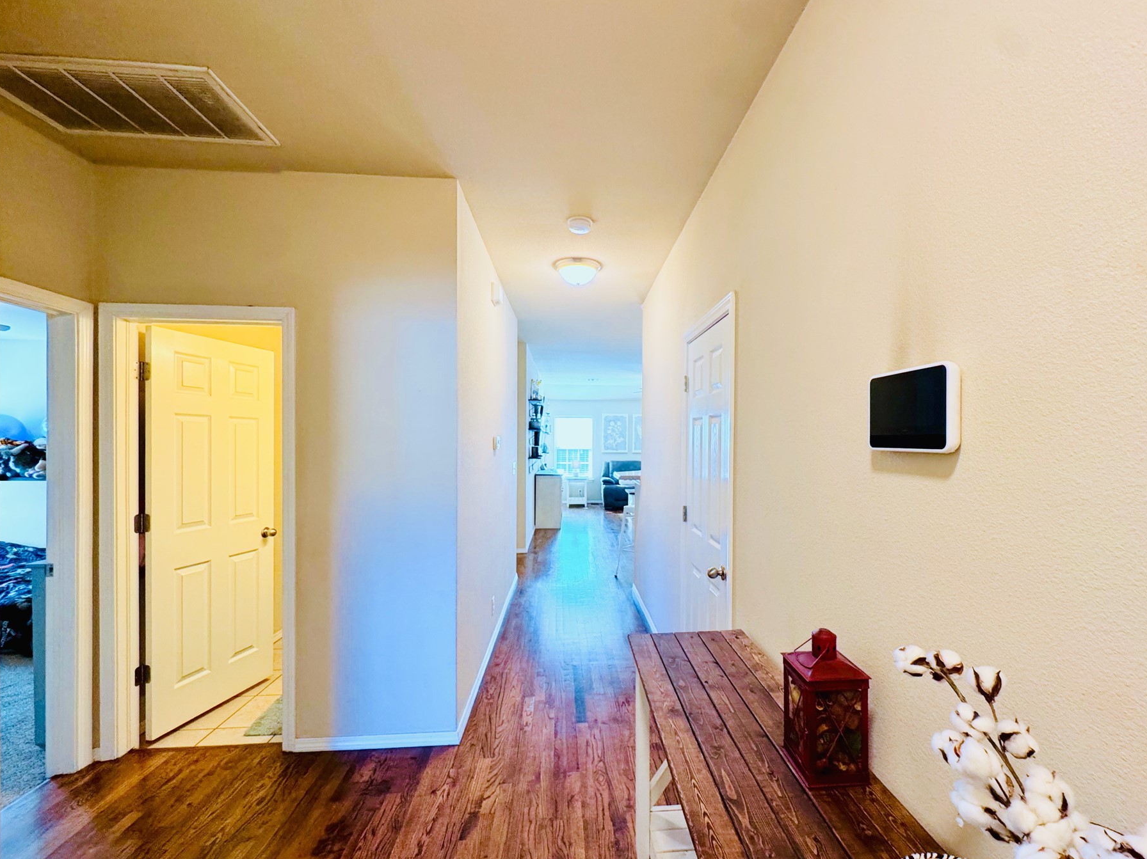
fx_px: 497
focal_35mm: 15
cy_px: 444
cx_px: 611
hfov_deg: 98.0
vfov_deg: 81.7
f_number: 2.2
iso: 320
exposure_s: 1/120
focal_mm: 2.22
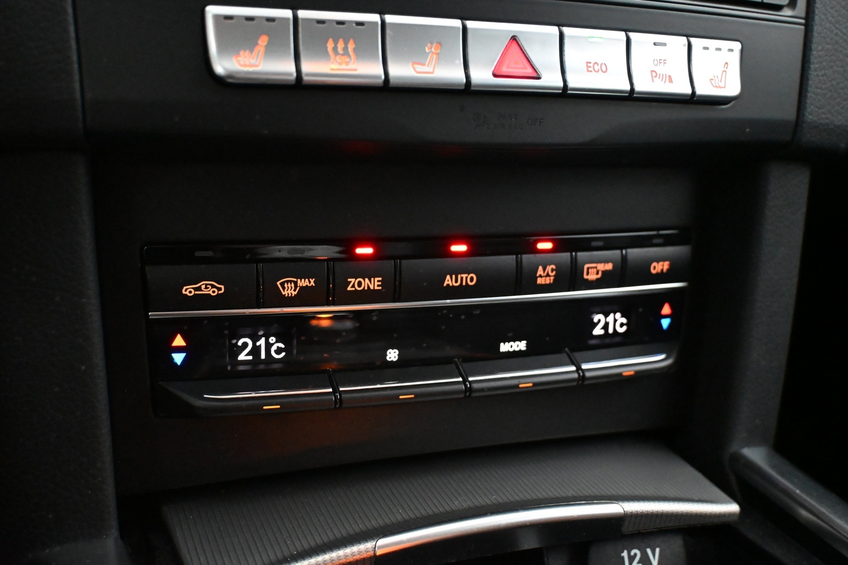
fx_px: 919
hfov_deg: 49.6
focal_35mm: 39
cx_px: 424
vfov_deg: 34.2
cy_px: 282
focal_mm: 26
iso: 9000
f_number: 4.5
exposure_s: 1/40
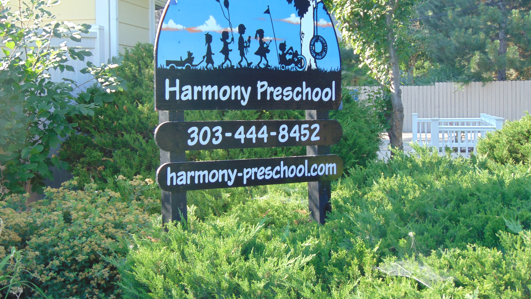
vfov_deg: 18.2
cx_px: 265
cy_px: 121
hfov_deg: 31.9
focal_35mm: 66
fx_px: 929
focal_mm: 10.8
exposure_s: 1/100
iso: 80
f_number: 3.6
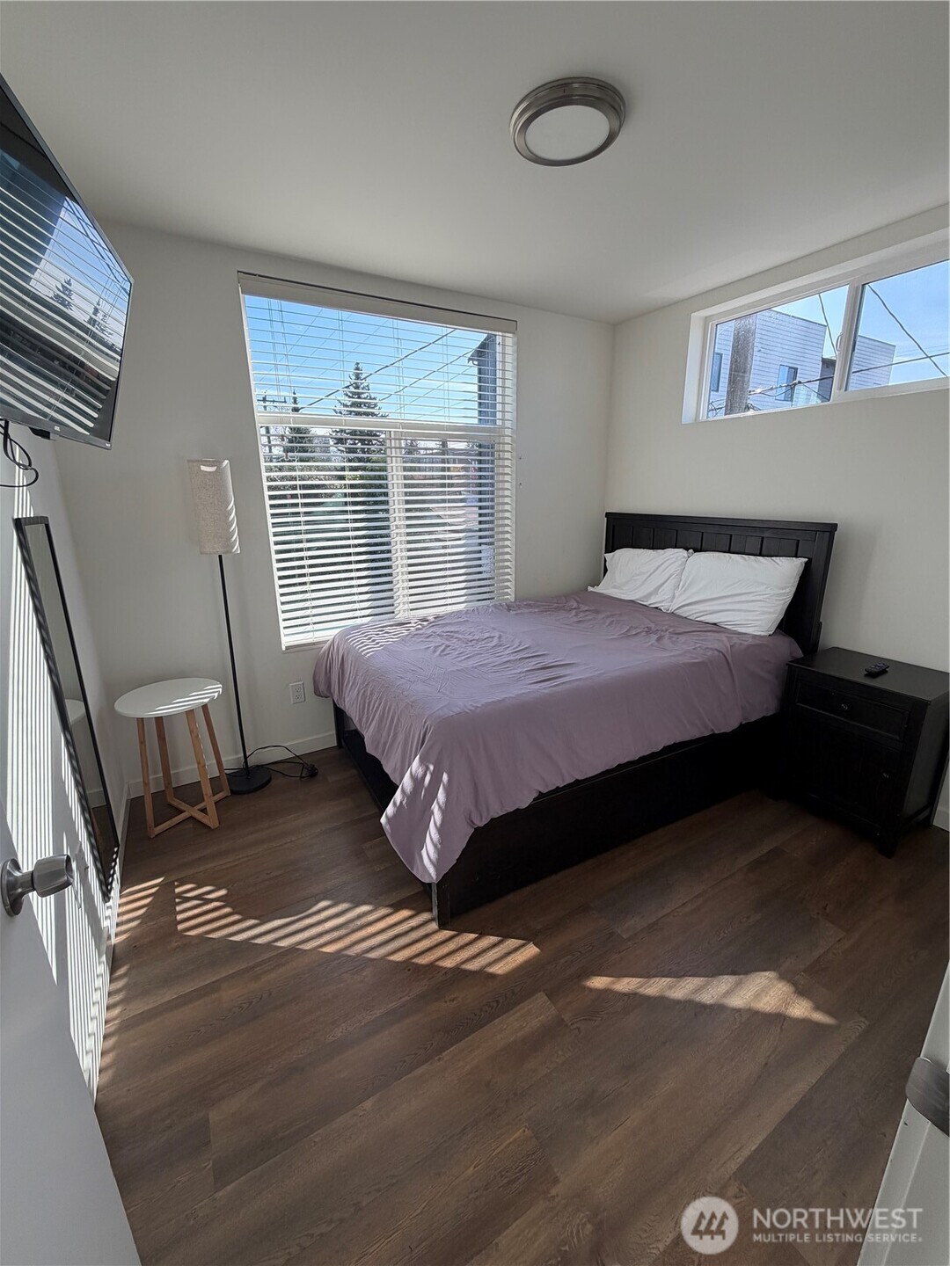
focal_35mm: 14
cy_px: 633
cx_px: 475
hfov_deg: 85.7
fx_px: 512
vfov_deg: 102.1
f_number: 2.2
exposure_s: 1/223
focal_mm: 2.22
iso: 40
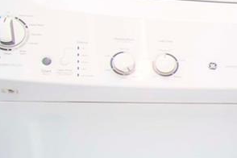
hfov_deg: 16.9
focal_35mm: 90
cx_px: 472
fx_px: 591
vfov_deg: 15.2
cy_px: 117
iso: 800
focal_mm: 11
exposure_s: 1/20
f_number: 6.3
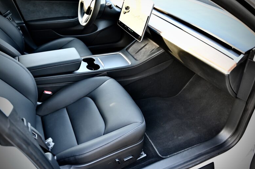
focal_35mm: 31
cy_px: 82
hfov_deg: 61.1
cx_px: 131
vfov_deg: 42.9
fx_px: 216
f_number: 4
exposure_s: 1/125
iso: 2000
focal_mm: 29.5
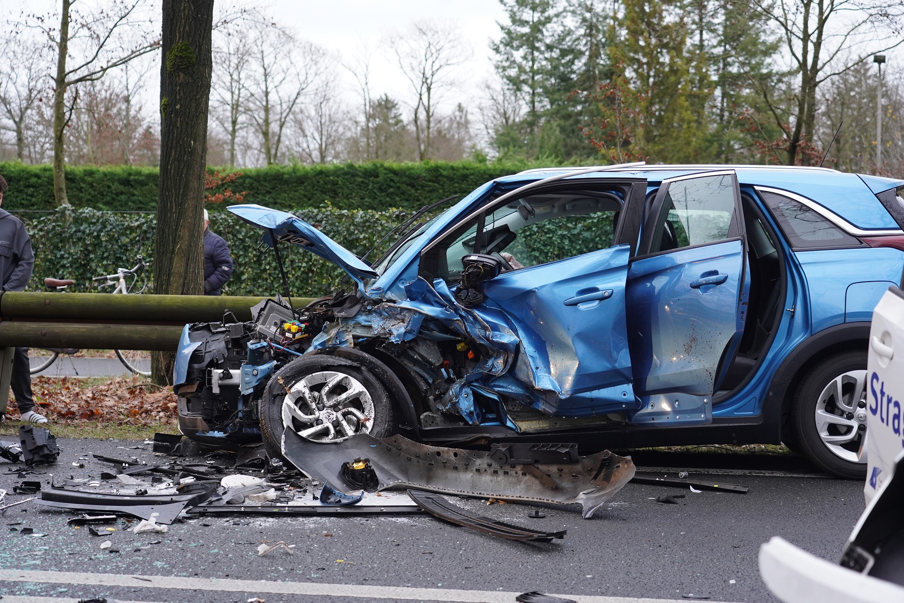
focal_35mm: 57
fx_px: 1431
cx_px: 452
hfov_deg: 35.1
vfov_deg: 23.8
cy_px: 302
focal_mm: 57
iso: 1250
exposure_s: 1/160
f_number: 4
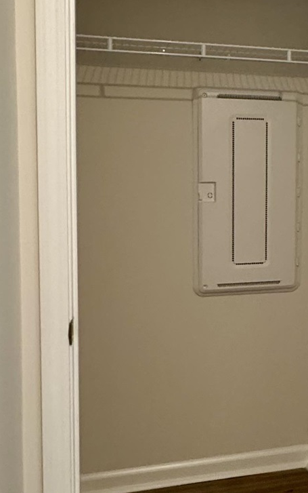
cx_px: 333
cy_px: 198
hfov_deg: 25.6
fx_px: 631
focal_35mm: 47
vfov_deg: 42.4
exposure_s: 1/60
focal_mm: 2.22
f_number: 2.2
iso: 320
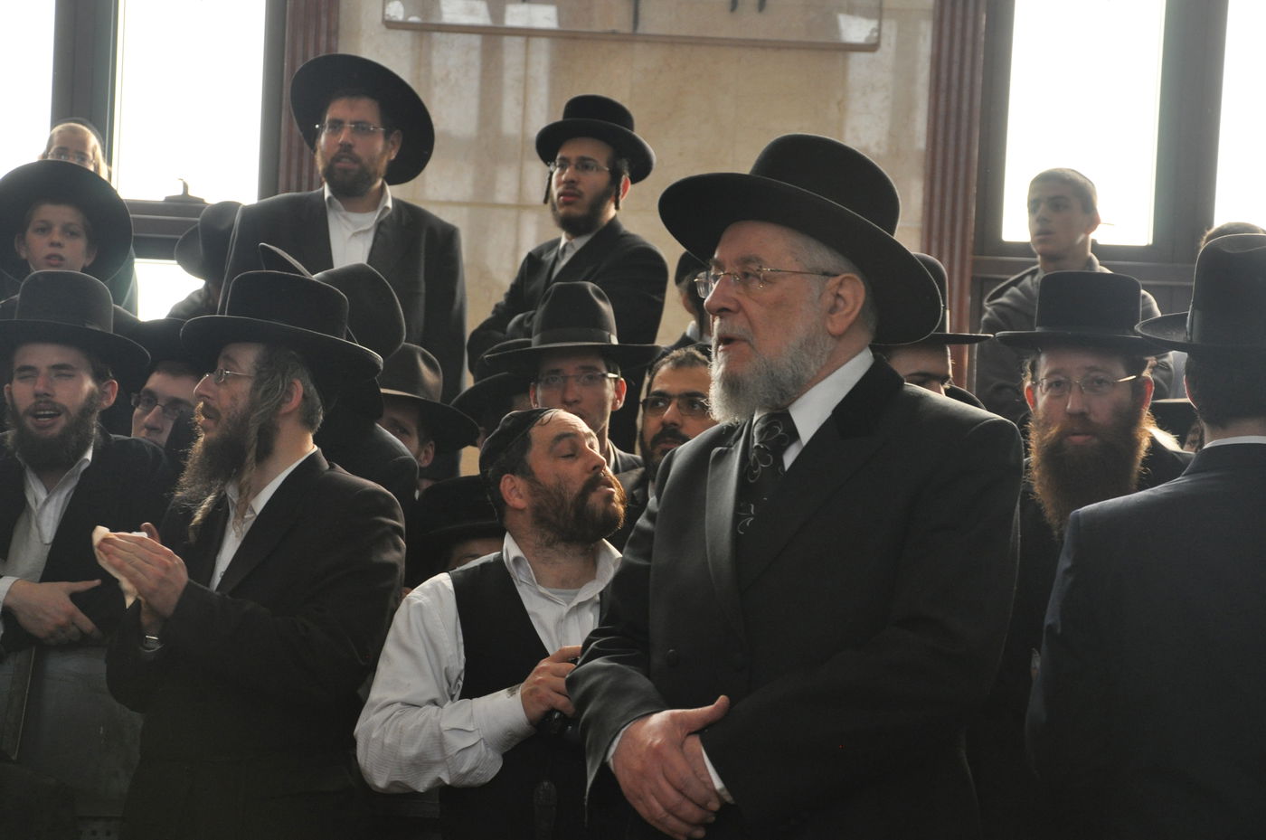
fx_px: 3266
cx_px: 633
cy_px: 420
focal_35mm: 93
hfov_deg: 21.9
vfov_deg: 14.7
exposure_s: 1/80
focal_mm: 62
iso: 800
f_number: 5.6
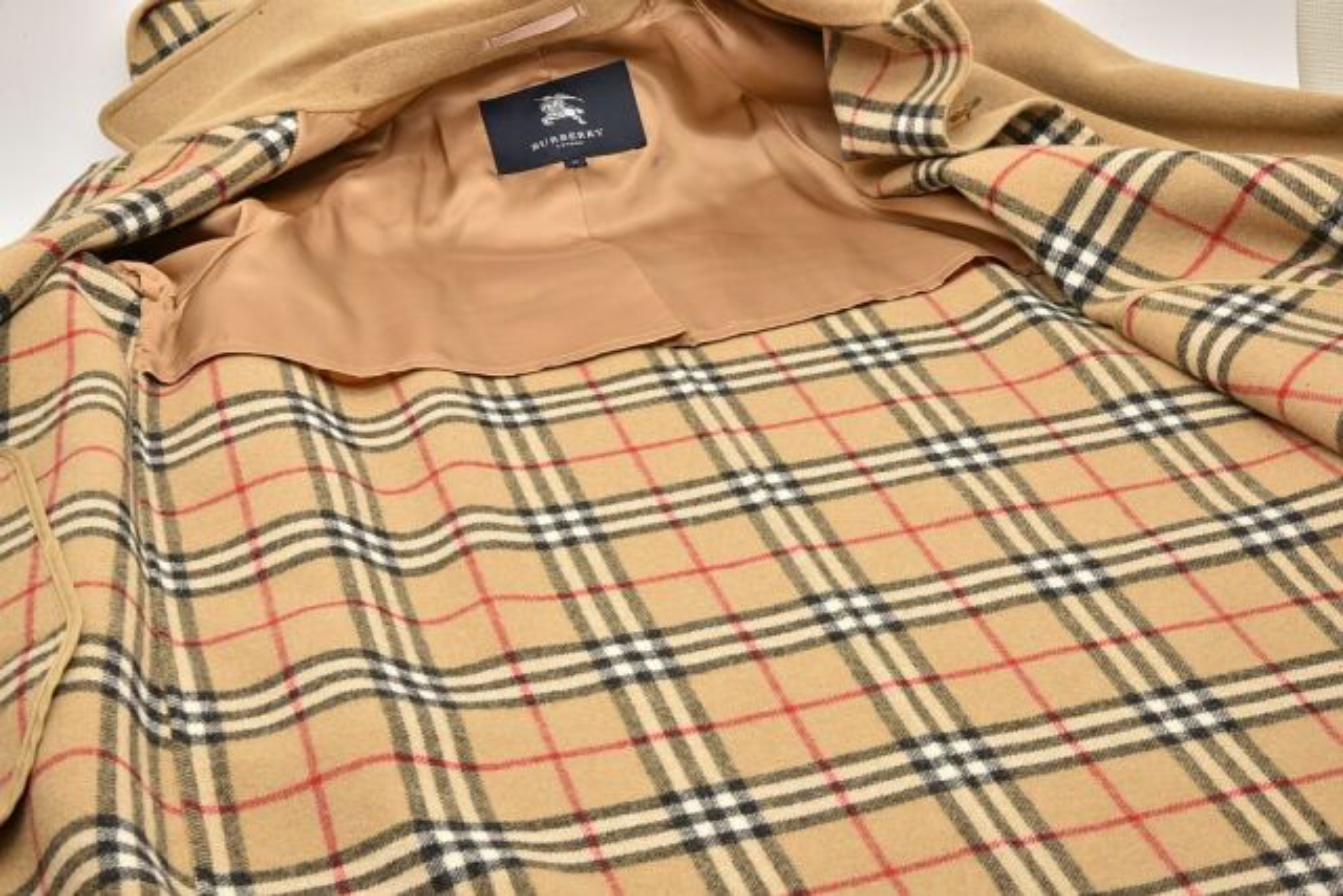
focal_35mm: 75
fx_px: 2798
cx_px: 672
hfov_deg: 27.0
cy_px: 448
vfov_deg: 18.2
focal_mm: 75
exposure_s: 1/3
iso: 200
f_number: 22
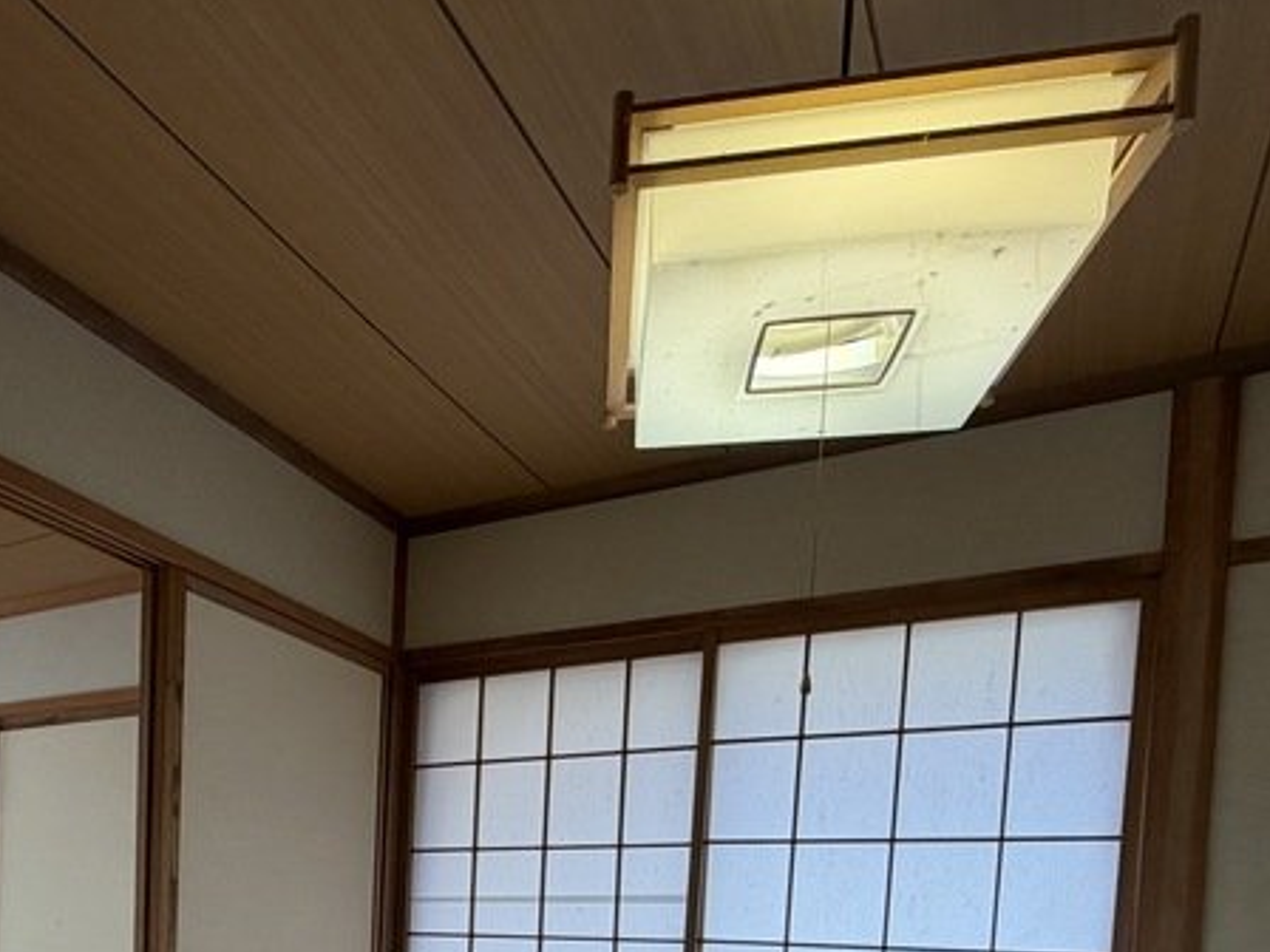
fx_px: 1101
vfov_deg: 39.8
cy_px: 997
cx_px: 340
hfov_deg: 57.4
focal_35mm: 30
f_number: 2.2
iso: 80
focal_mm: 2.2
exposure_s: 1/100
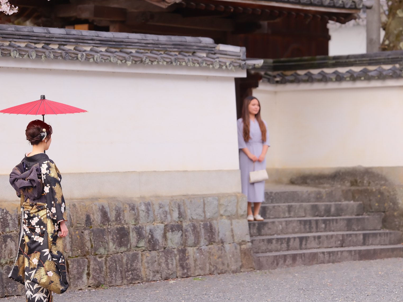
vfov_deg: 9.7
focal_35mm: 153
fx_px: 1781
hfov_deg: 12.9
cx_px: 200
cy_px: 60
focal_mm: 110
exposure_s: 1/500
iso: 200
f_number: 2
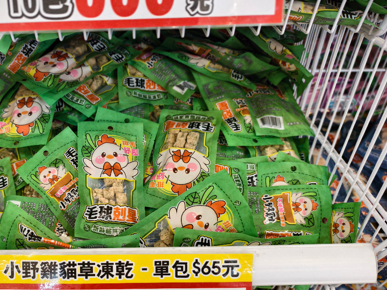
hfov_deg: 59.1
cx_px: 143
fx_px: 335
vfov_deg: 46.3
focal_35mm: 30
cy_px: 184
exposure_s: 1/120
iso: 164
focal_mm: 6.54
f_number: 2.8
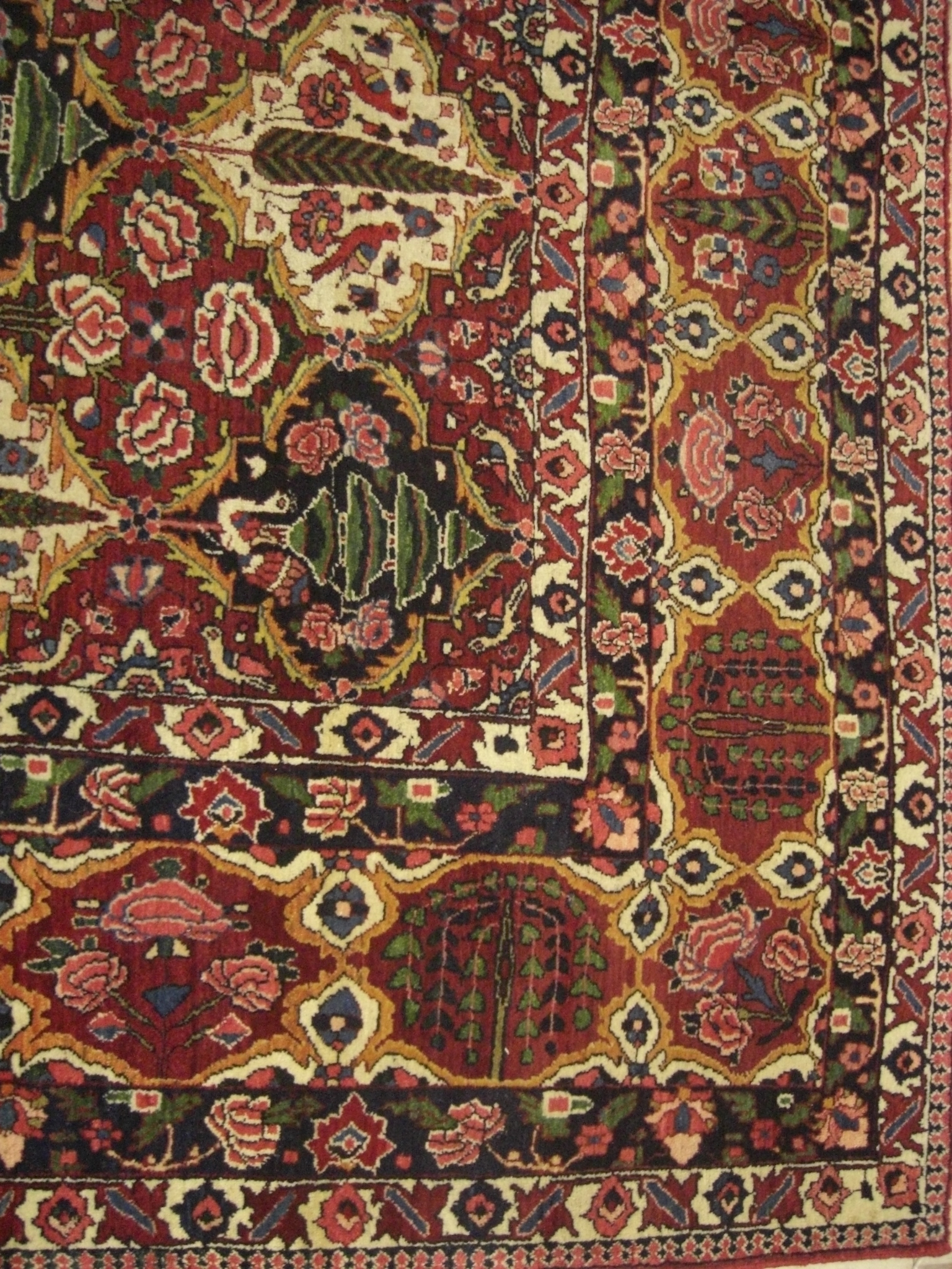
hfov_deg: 37.7
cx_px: 476
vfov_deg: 49.0
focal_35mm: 38
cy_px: 634
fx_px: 1393
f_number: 2.8
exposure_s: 1/60
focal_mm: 7.9
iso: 800
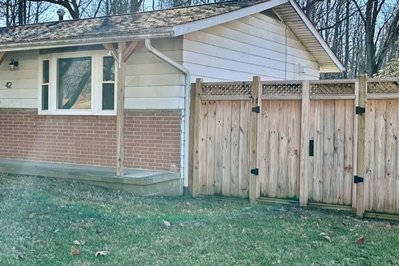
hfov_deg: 37.3
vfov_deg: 26.0
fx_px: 576
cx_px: 100
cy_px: 128
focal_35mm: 52
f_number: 1.78
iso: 80
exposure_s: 1/1812
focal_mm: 6.86
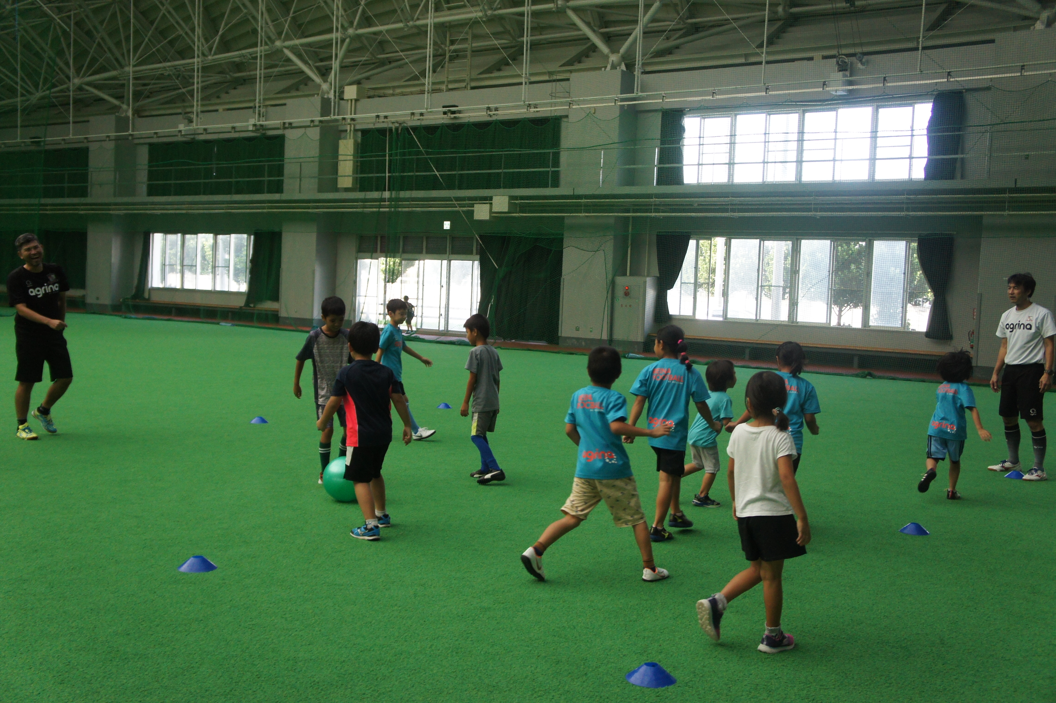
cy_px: 352
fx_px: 1055
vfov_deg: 36.8
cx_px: 528
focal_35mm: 36
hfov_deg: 53.2
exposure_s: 1/250
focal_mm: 24
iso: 1250
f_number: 4
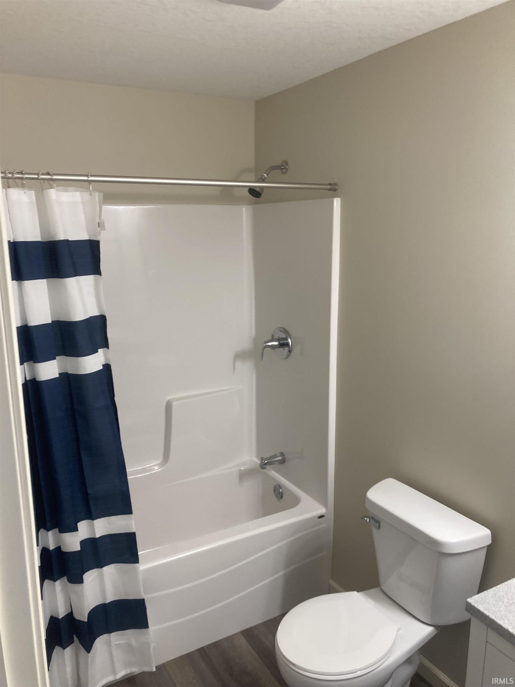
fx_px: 555
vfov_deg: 63.4
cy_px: 344
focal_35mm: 28
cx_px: 258
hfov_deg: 49.7
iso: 80
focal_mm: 3.99
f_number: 1.8
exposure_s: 1/60
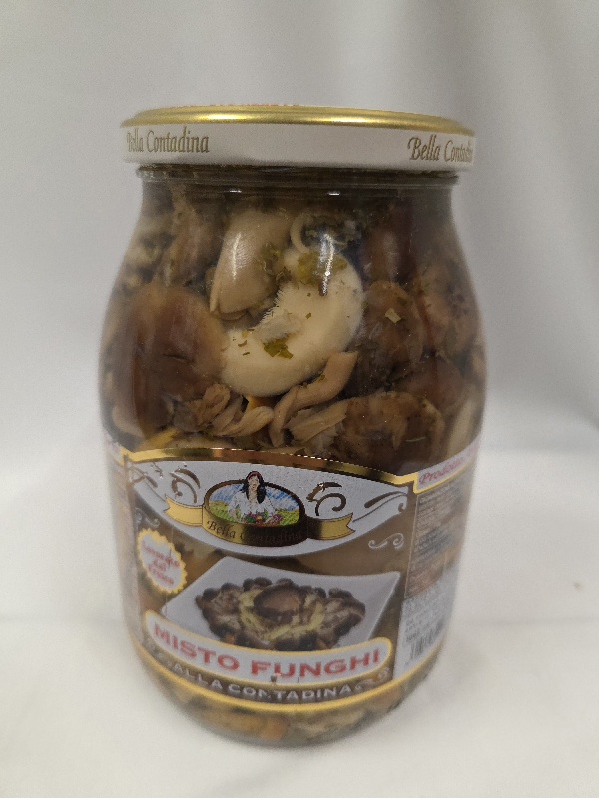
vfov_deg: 73.9
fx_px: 531
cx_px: 300
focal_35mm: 23
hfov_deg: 58.9
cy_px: 399
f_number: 1.7
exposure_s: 1/101
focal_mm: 6.3
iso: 500
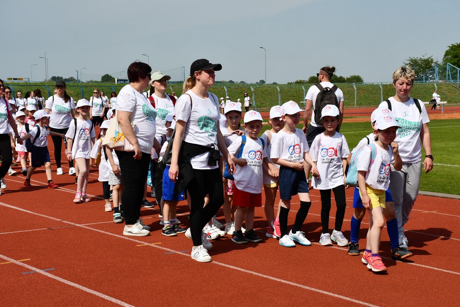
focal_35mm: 63
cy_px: 154
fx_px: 805
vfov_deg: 21.6
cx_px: 230
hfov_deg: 31.9
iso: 100
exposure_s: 1/320
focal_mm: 42
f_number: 9
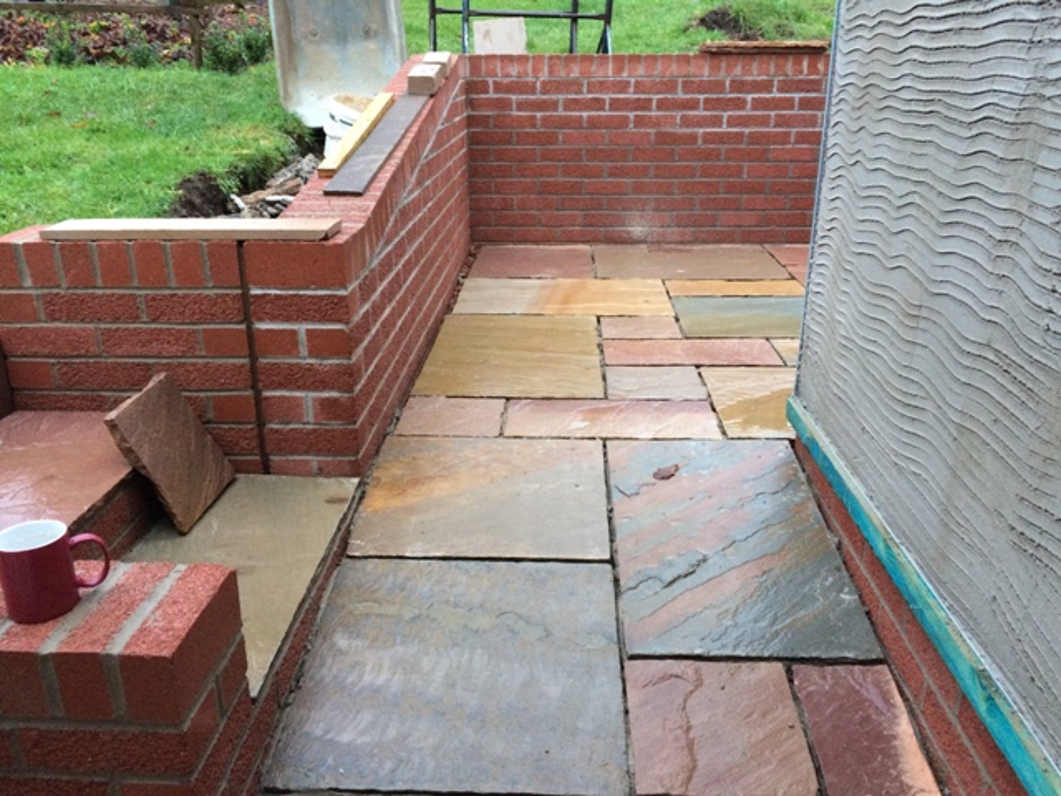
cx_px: 530
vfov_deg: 48.2
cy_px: 398
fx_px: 889
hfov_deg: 61.7
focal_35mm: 29
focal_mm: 4.15
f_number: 2.2
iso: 200
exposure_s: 1/33
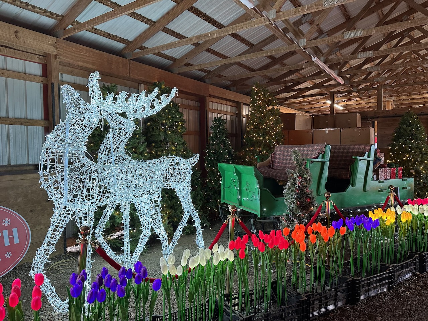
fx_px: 297
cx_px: 214
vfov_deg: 56.8
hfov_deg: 71.6
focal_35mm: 24
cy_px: 160
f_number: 1.78
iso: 200
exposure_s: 1/120
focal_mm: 6.86
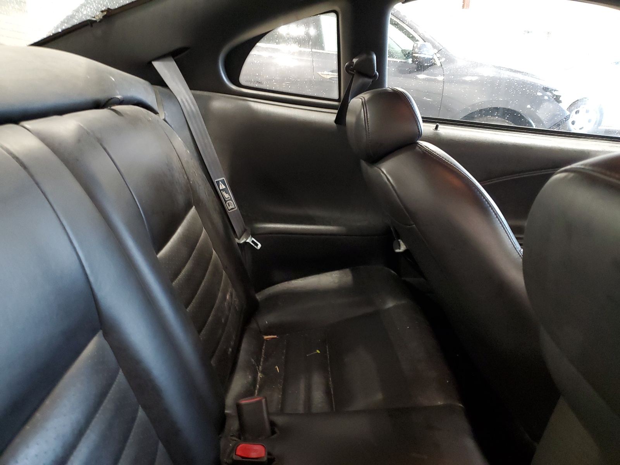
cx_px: 310
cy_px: 232
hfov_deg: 67.3
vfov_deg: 53.1
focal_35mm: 26
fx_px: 466
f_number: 1.5
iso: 319
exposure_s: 1/20
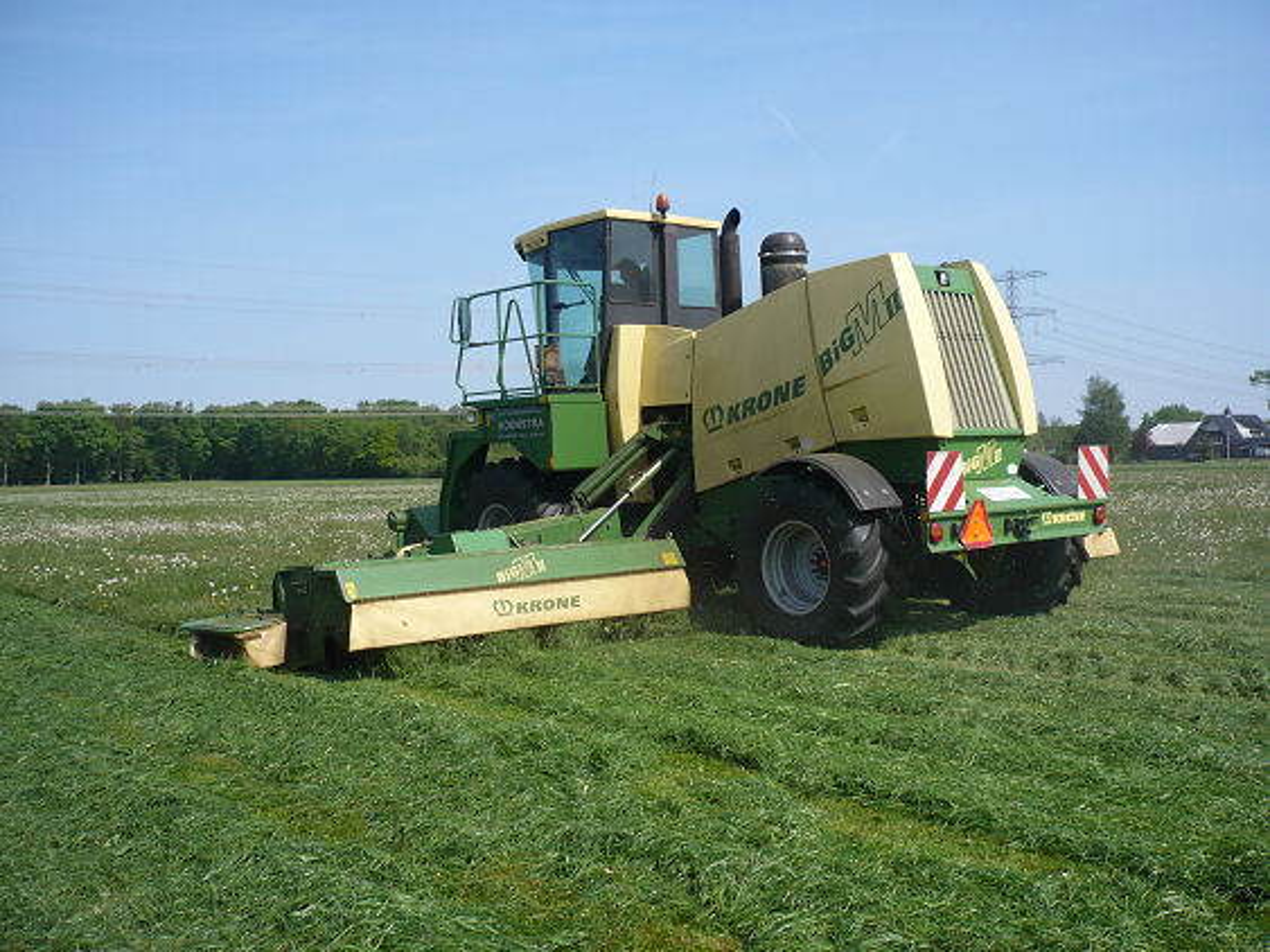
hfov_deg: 52.6
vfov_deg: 40.7
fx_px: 1284
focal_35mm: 35
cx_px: 635
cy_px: 476
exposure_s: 1/200
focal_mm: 5.8
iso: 100
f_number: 8
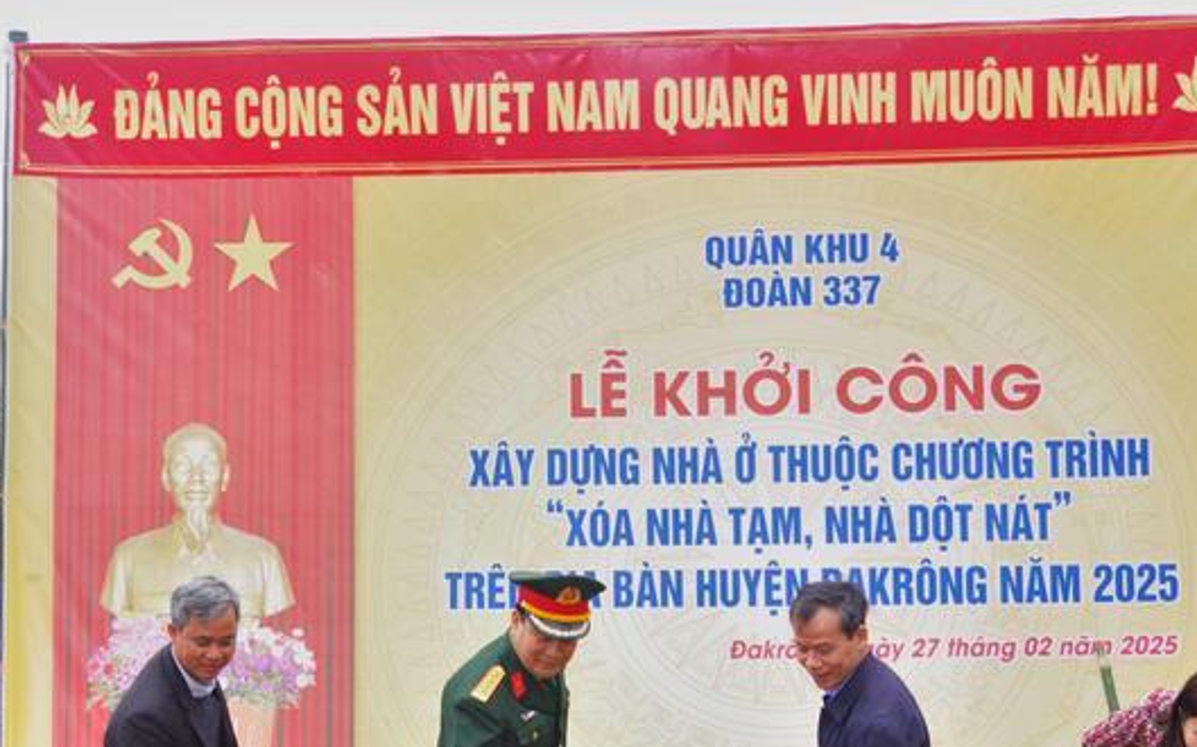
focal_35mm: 59
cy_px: 572
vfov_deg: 21.8
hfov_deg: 34.5
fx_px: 1924
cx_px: 645
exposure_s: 1/160
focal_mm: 24
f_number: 4.5
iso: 400
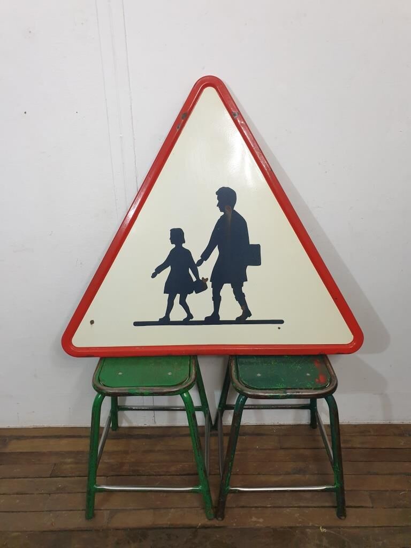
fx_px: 412
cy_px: 274
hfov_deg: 53.1
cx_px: 206
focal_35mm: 26
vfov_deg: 67.3
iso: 320
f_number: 2.4
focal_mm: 4.3
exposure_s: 1/25
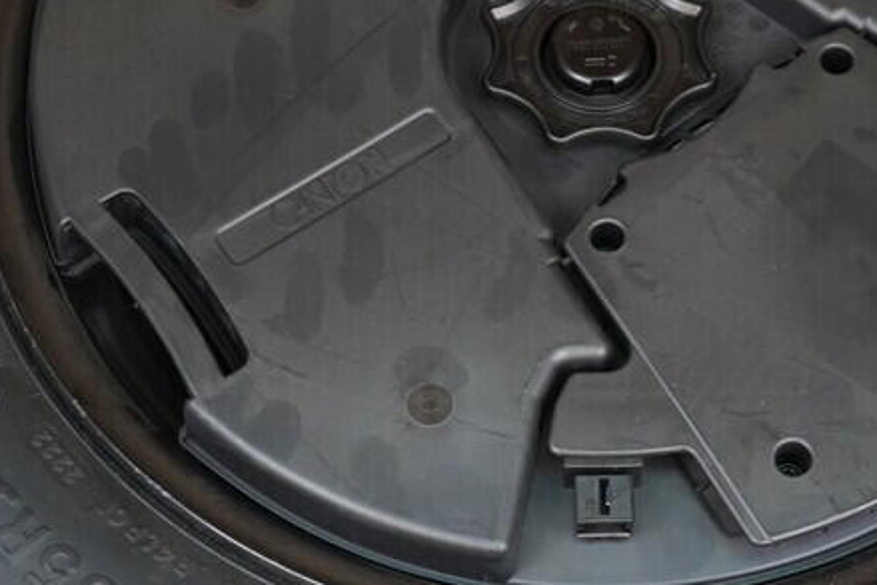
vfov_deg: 16.3
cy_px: 231
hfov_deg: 24.1
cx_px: 585
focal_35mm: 84
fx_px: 2047
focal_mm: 24
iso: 640
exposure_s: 1/40
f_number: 2.8
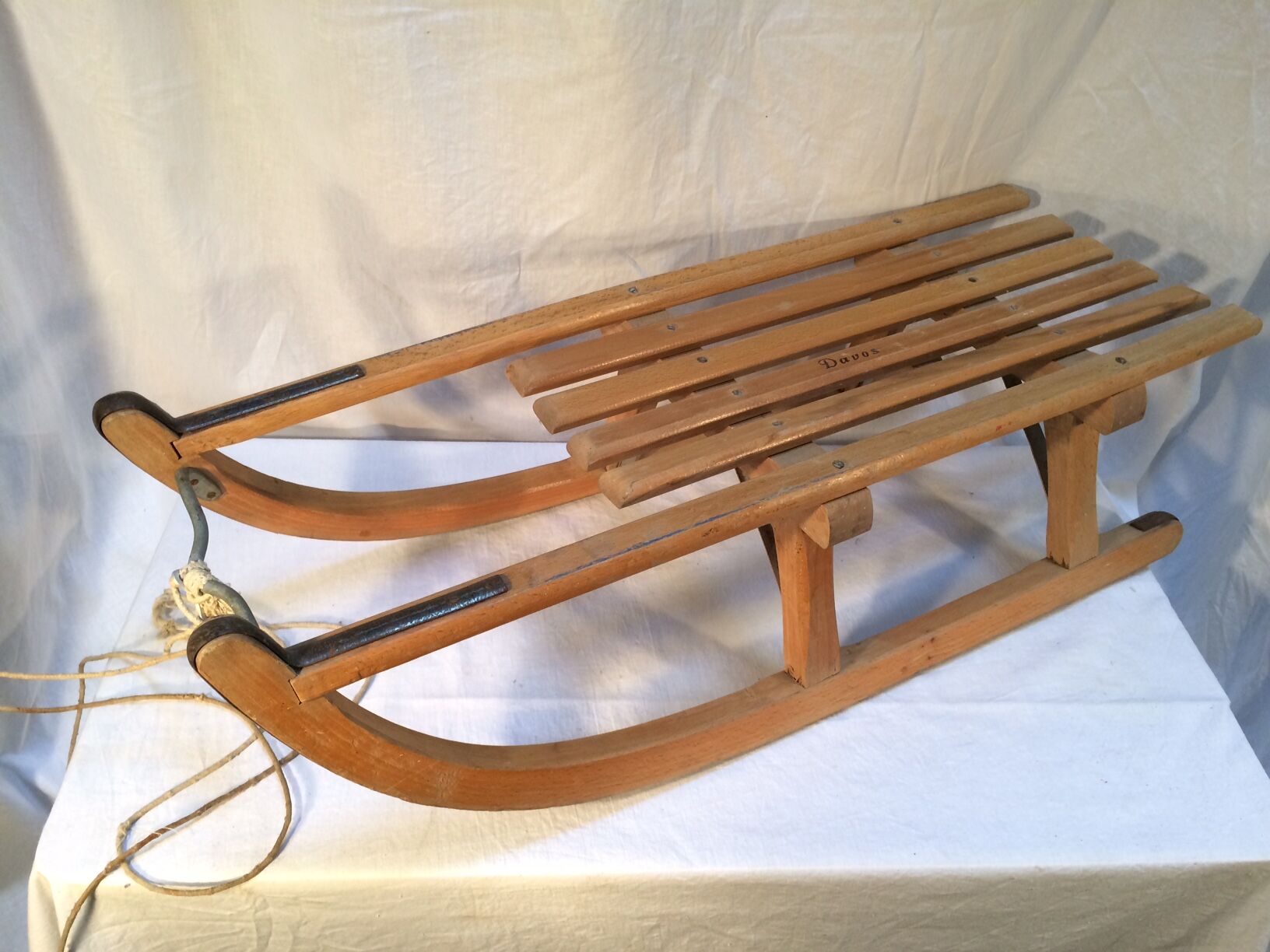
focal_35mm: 29
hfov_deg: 61.7
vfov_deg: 48.2
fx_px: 1064
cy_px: 476
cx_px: 635
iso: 64
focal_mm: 4.15
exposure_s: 1/33
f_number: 2.2
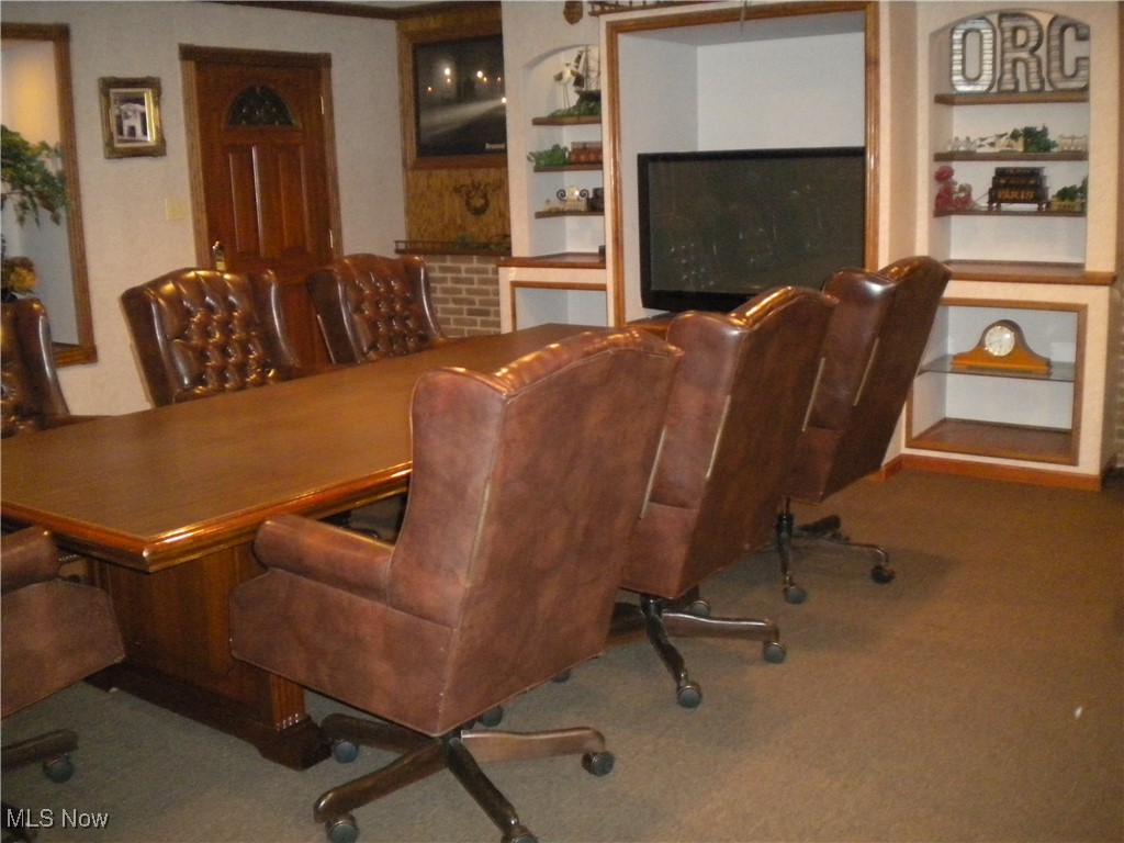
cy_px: 422
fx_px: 1136
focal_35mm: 35
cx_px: 562
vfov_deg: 40.7
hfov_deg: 52.6
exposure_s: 1/30
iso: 800
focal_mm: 6.3
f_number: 3.1
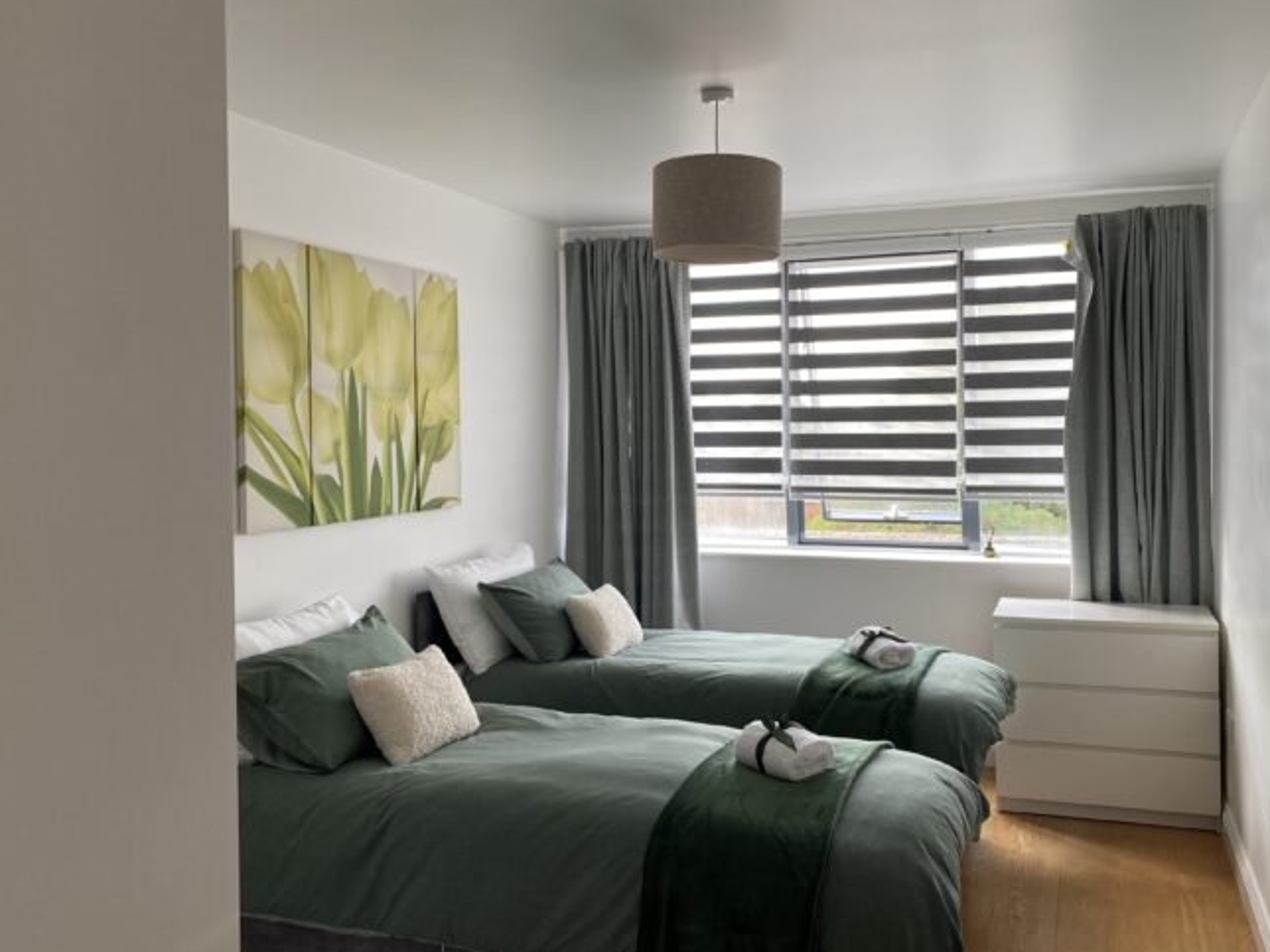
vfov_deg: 45.4
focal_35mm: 31
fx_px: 1137
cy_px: 445
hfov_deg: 58.3
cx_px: 694
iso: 64
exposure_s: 1/121
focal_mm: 4.25
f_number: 1.8
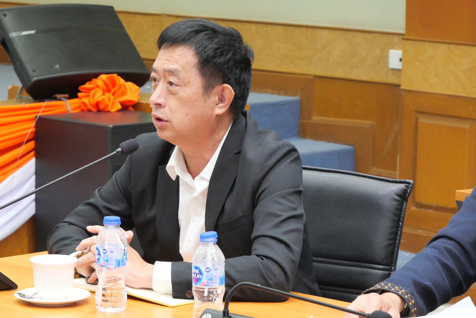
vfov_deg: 7.8
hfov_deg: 11.7
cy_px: 144
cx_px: 157
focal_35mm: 176
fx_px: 2328
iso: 3200
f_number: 5.6
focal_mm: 60
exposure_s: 1/30
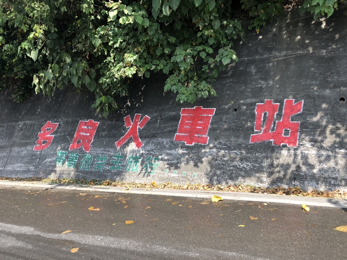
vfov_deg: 49.7
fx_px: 281
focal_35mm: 28
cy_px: 130
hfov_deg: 63.4
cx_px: 174
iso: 20
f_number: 1.8
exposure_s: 1/467
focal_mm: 3.99
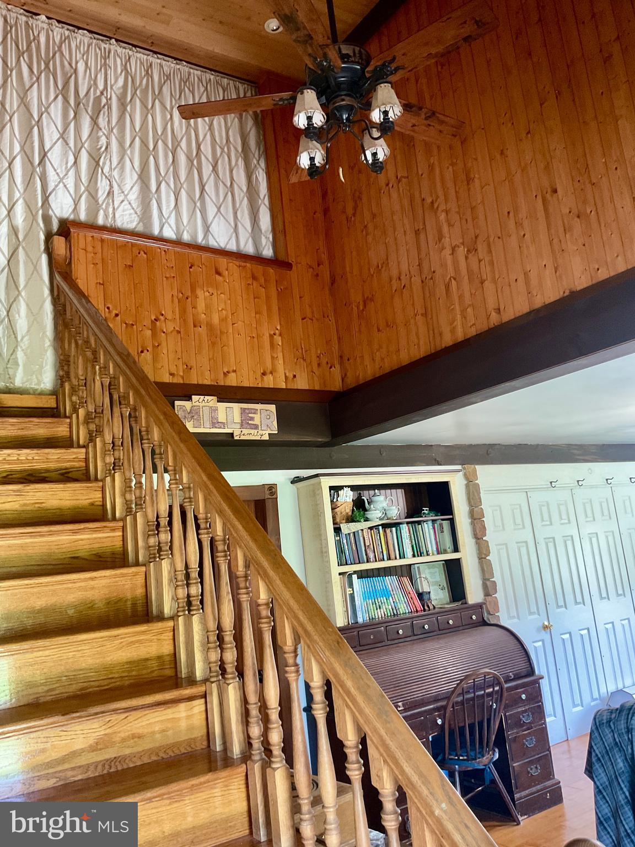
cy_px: 424
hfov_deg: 48.2
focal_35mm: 29
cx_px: 318
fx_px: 709
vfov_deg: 61.7
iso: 200
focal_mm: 3
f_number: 1.8
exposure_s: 1/40
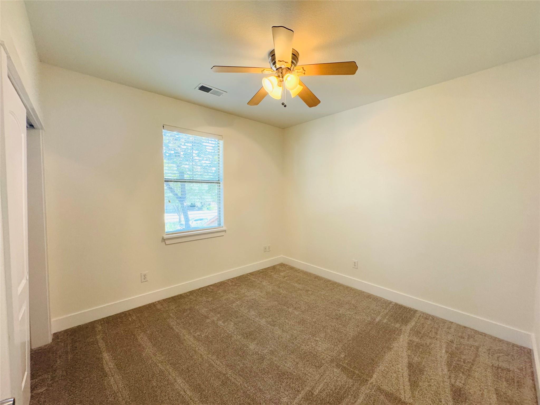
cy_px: 202
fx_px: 218
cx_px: 270
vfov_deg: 85.7
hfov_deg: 102.1
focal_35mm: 14
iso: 250
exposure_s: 1/120
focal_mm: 2.22
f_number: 2.2
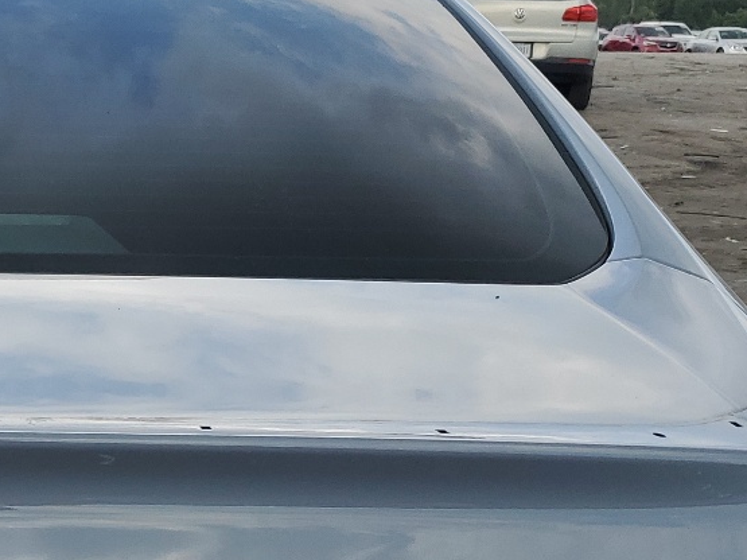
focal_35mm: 75
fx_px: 1618
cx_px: -70
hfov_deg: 24.3
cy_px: 603
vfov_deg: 18.9
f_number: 1.5
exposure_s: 1/1667
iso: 50
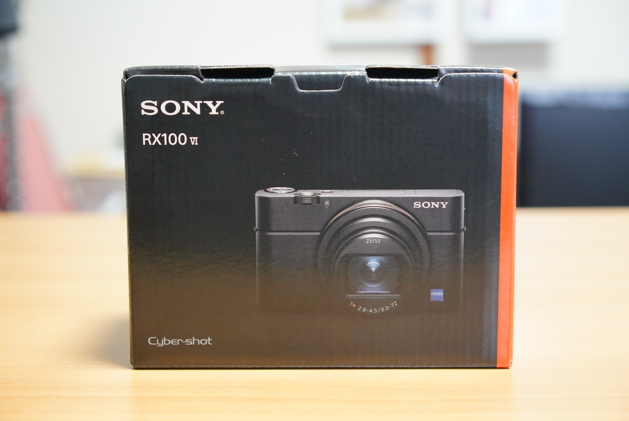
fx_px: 962
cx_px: 314
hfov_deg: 36.2
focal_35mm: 55
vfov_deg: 24.7
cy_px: 210
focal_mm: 55
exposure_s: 1/80
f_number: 4.5
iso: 6400
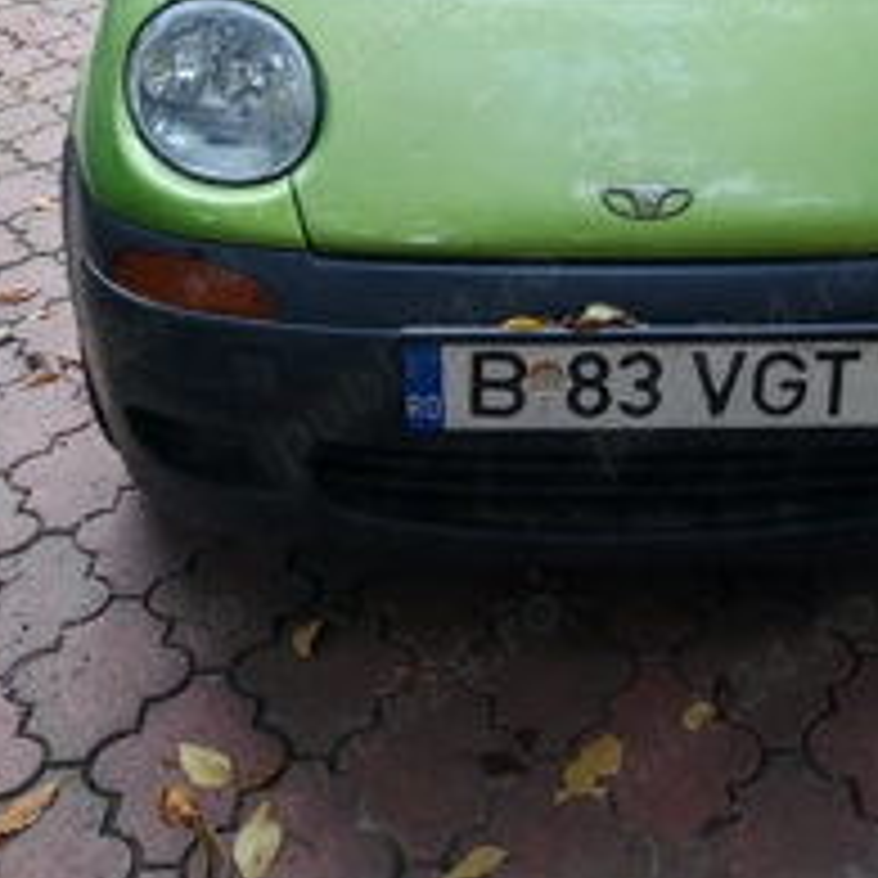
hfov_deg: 34.4
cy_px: 86
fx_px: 1406
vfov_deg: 32.9
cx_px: 572
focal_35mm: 49
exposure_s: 1/50
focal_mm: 5.52
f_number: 1.95
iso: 100
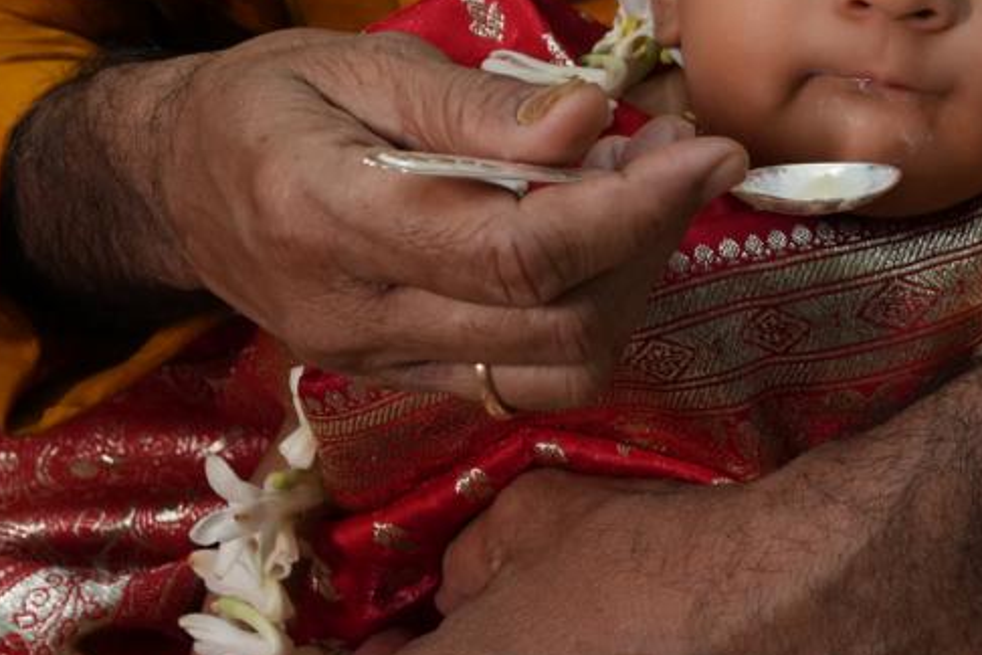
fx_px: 2264
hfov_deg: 23.9
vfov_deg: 16.2
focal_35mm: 83
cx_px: 841
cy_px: 69
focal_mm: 35
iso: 2500
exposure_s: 1/125
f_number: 8
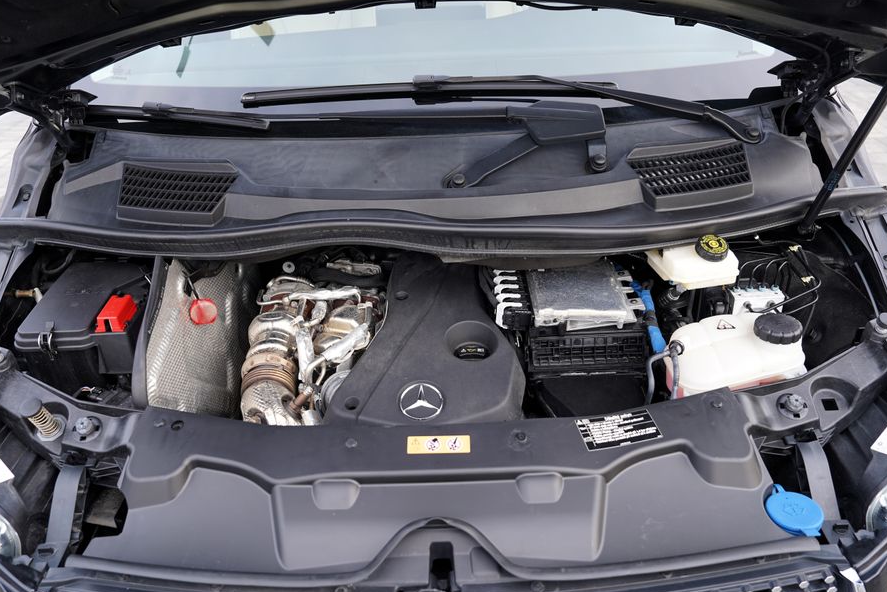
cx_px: 434
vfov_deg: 43.6
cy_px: 298
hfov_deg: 61.9
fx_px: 739
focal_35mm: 30
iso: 100
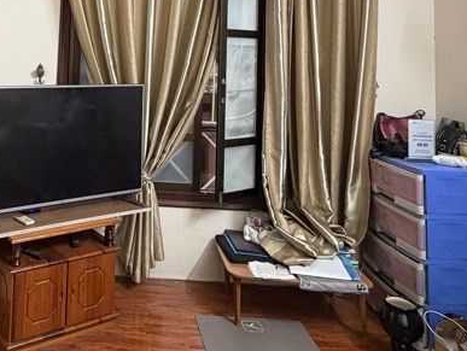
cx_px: 88
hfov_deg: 47.2
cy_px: 5
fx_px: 500
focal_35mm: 37
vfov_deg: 35.3
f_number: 2.2
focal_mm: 2.22
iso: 250
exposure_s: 1/50
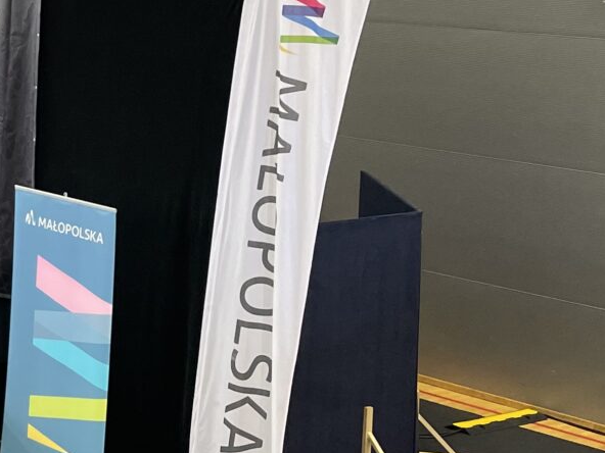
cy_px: 15
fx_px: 1573
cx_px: -348
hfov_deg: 18.7
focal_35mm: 90
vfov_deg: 16.1
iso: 125
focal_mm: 4.2
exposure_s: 1/100
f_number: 1.6
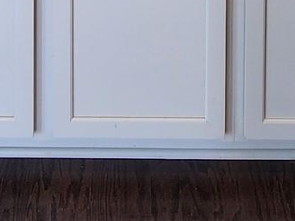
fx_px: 673
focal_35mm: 79
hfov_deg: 24.7
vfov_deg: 12.2
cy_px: -388
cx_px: 150
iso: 125
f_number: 2.2
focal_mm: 2.2
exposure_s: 1/60
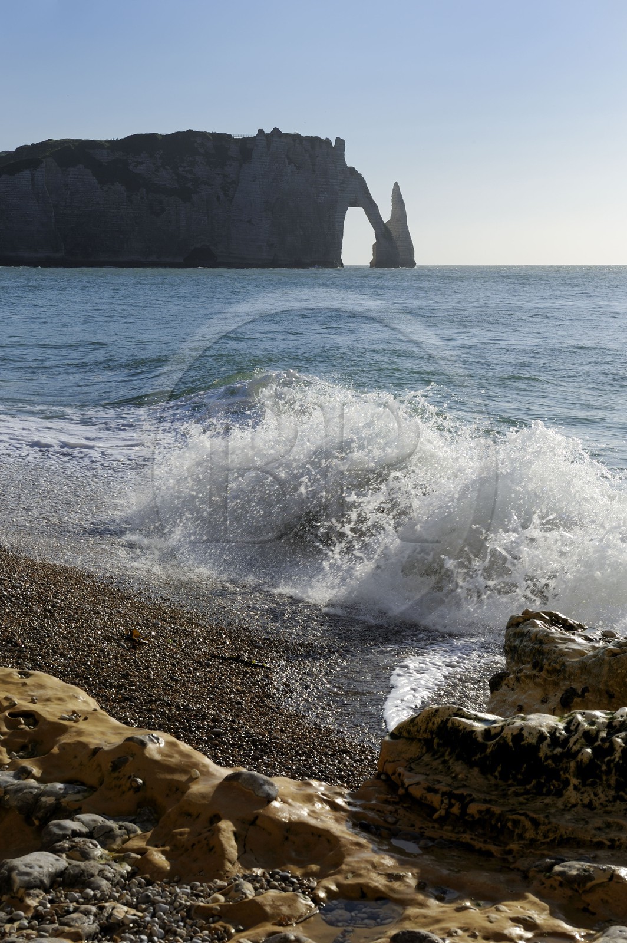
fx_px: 1465
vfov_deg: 35.7
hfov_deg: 24.2
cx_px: 314
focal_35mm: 56
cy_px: 472
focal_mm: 56
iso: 200
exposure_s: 1/320
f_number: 13
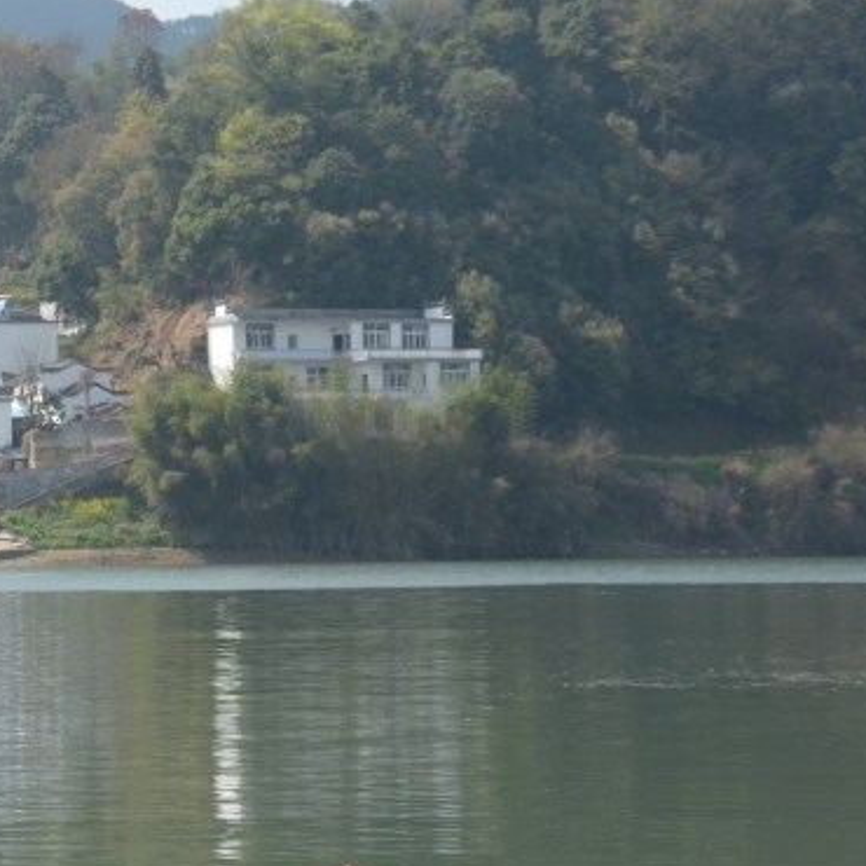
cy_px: 438
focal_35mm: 141
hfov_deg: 12.1
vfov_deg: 12.4
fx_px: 3991
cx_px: -166
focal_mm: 40
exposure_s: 1/250
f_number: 8
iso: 160
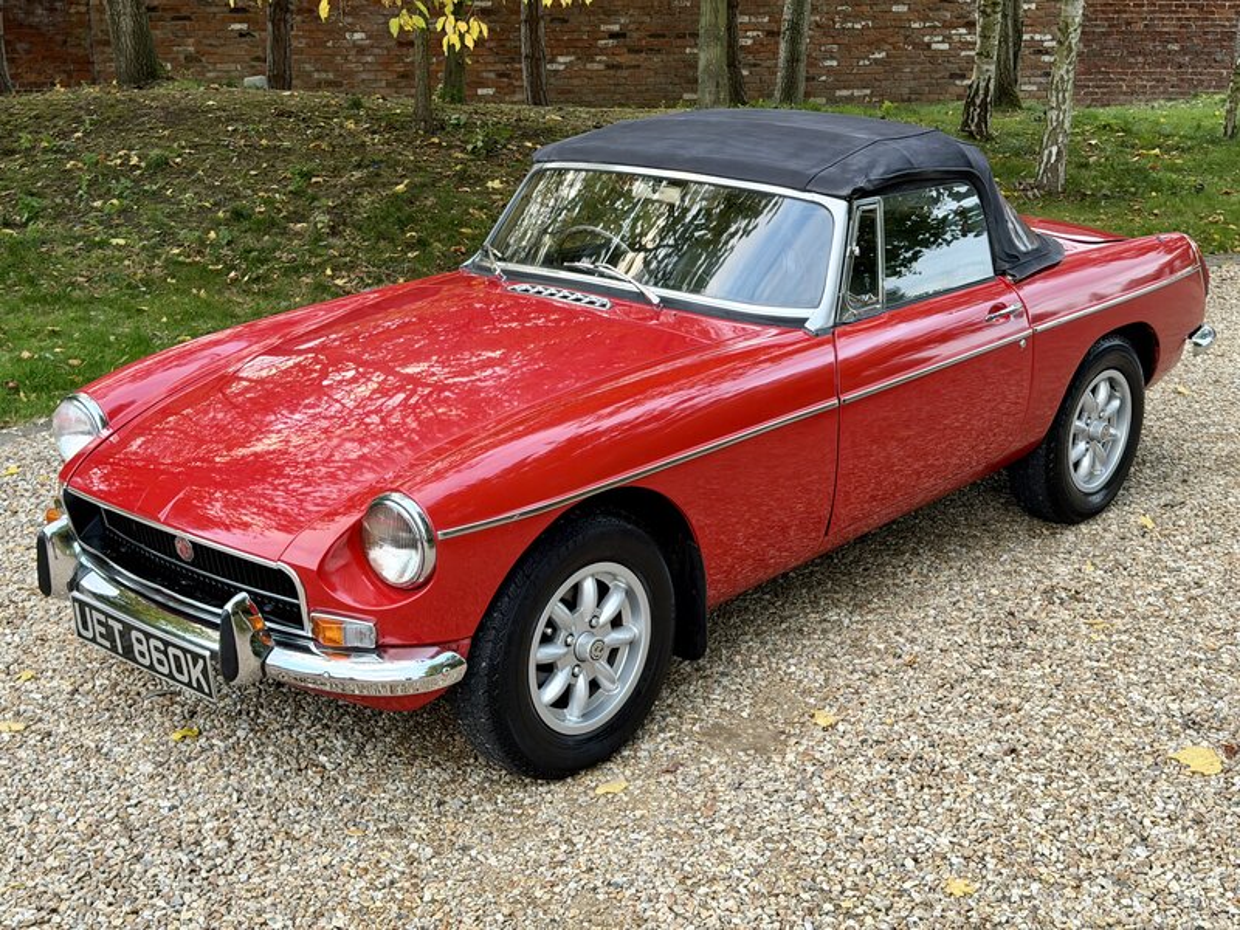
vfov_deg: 30.3
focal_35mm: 48
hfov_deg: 39.7
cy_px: 465
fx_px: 1719
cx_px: 620
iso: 125
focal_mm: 6.76
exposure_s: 1/60
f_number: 1.78
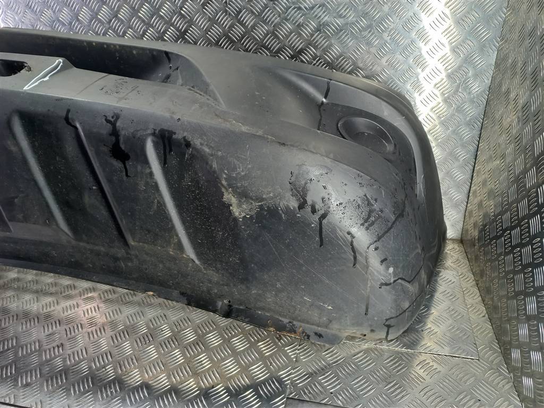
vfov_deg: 54.9
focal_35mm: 25
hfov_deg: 69.4
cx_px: 272
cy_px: 204
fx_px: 393
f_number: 1.8
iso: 64
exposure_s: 1/50
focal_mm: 4.6
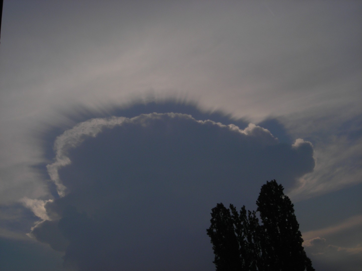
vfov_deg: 30.9
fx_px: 492
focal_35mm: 47
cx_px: 181
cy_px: 136
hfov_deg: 40.4
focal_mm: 7.8
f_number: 6.9
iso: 50
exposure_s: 1/674
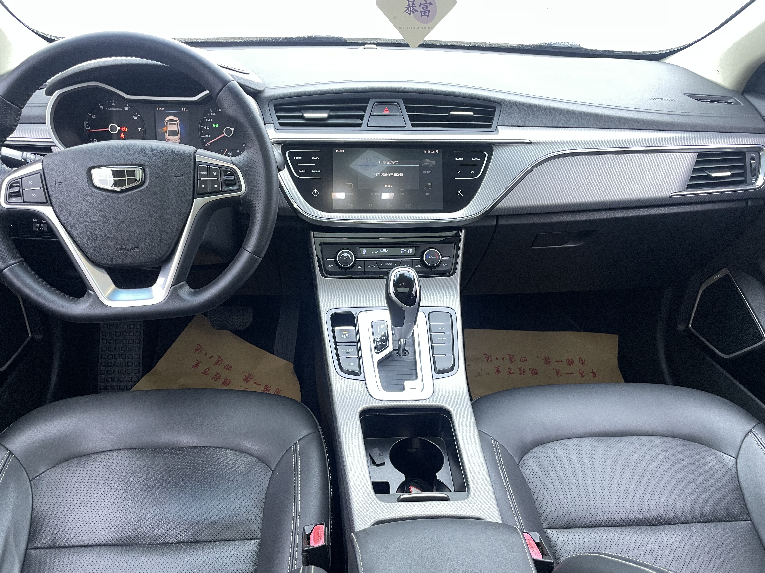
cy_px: 291
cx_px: 370
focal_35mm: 27
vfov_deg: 51.4
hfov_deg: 65.3
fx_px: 597
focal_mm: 4.2
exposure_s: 1/50
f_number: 1.6
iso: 100
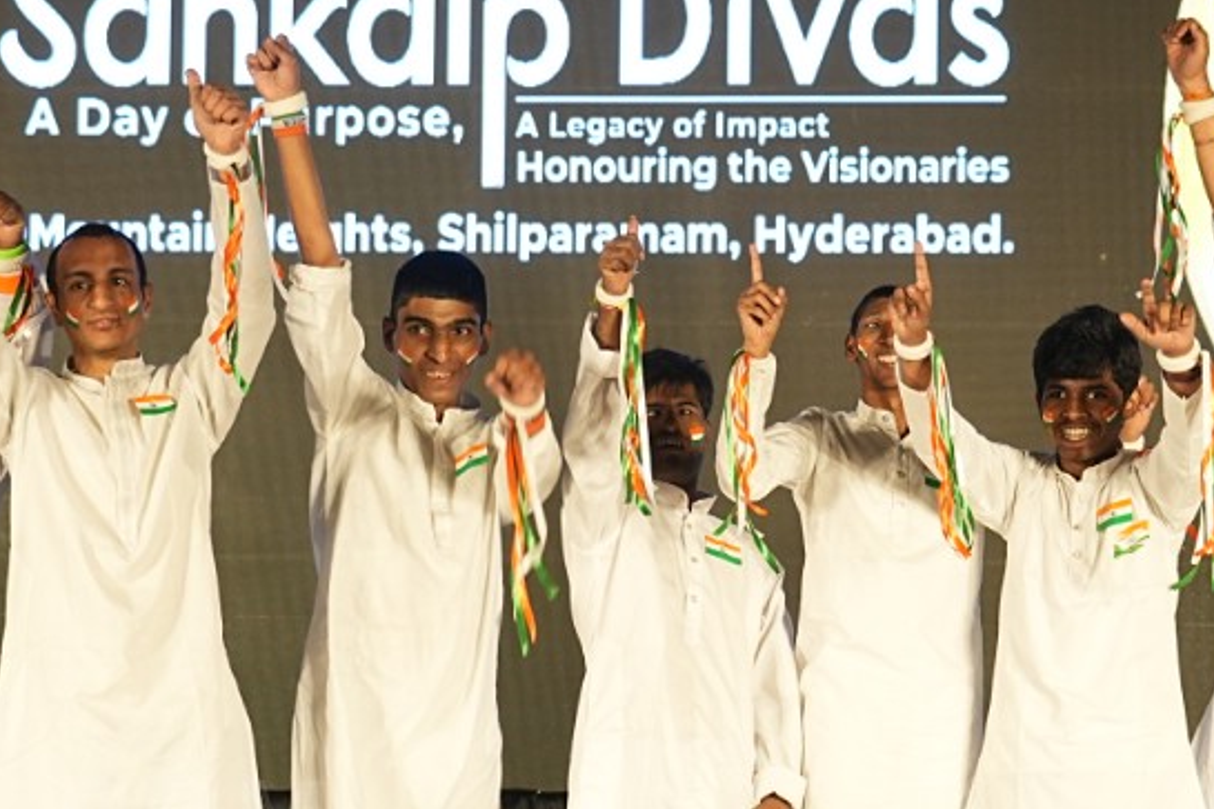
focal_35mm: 146
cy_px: 497
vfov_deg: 9.4
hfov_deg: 14.1
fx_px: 4923
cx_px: 553
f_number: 4
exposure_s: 1/200
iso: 640
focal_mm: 57
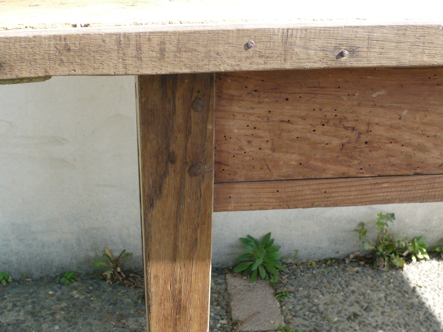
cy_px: 166
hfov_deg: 37.5
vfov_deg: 28.6
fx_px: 653
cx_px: 222
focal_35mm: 51
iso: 100
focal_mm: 8.4
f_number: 3.8
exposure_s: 1/125
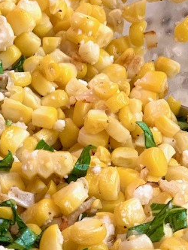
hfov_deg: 14.8
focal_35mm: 100
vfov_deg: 19.6
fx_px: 724
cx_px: 62
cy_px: 171
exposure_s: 1/60
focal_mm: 6
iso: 200
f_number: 2.4
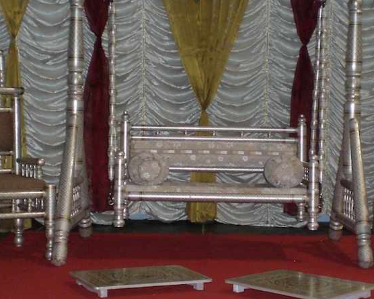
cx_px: 223
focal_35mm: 80
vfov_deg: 19.2
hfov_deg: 23.8
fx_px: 886
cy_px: 167
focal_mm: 6.3
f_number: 3.1
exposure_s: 1/60
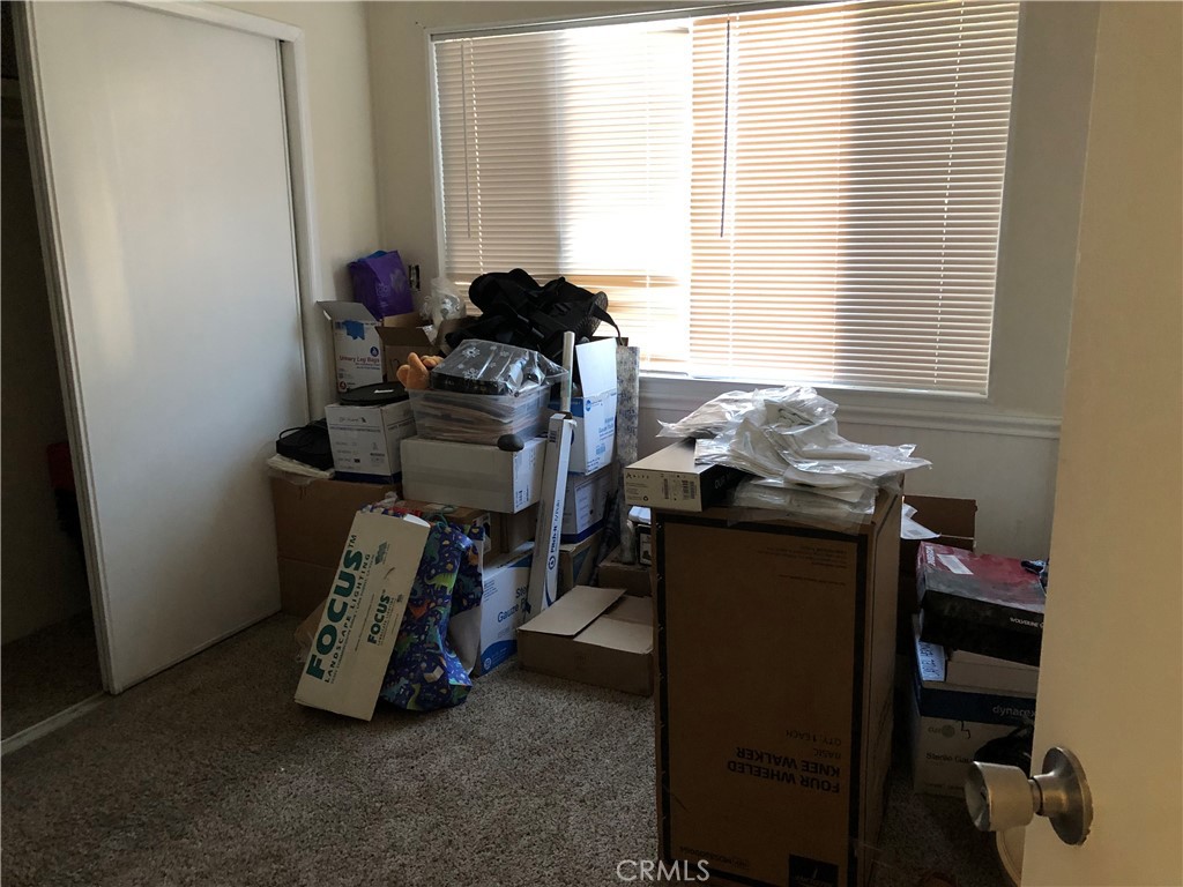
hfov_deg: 63.4
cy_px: 444
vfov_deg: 49.7
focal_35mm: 28
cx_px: 592
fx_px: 957
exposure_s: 1/15
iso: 80
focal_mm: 3.99
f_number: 1.8
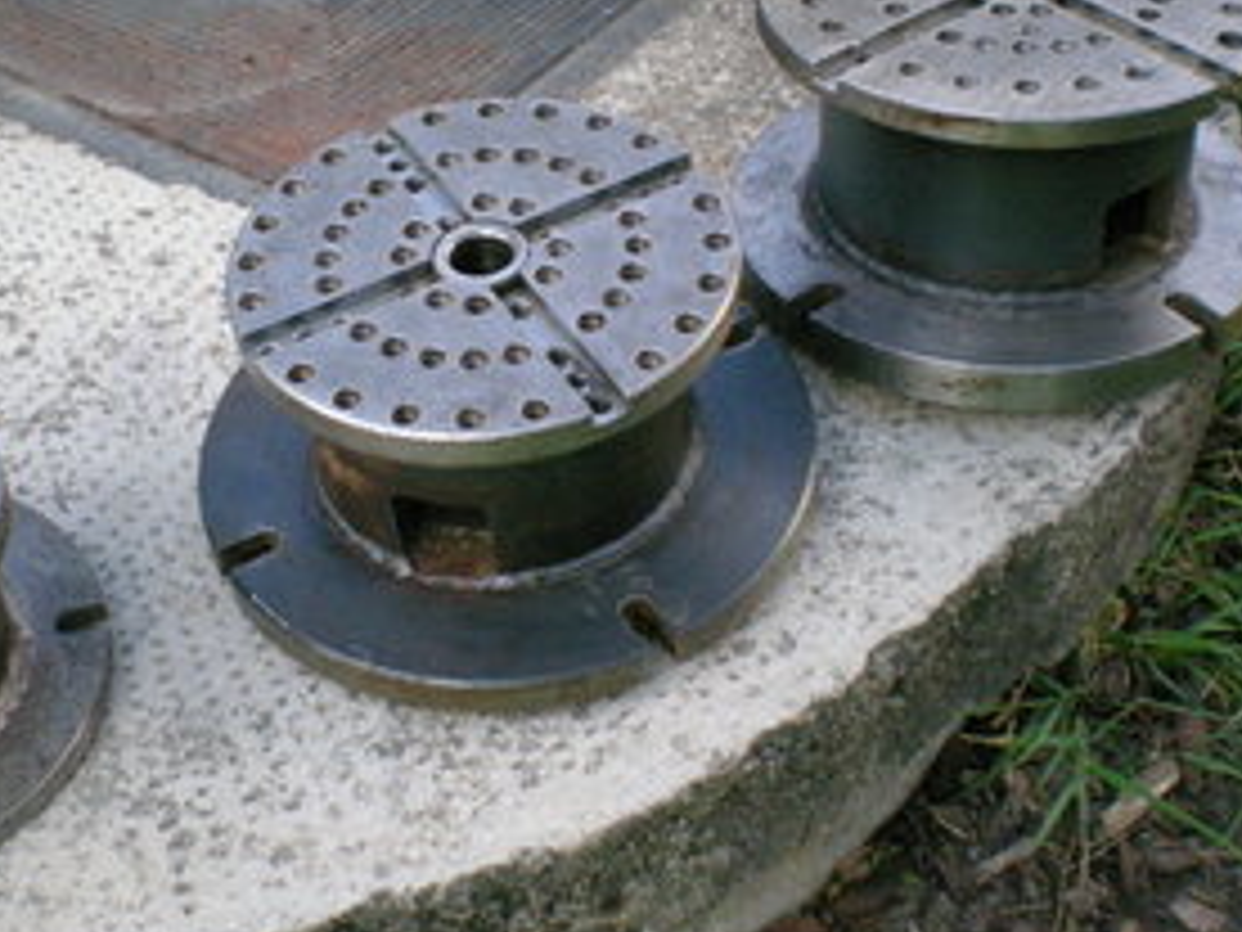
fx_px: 1973
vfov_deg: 26.6
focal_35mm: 55
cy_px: 441
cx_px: 436
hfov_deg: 34.7
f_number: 4.6
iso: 400
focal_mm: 6.3
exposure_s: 1/325
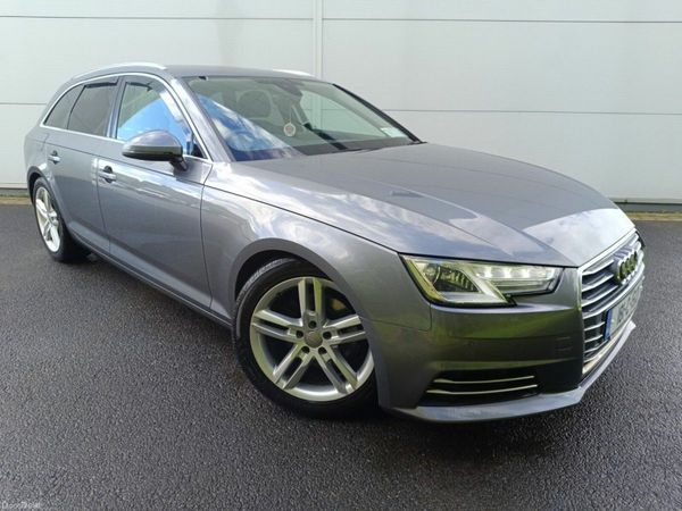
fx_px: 473
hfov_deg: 71.6
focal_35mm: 24
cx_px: 341
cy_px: 256
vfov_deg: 56.8
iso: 53
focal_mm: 5.59
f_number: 1.88
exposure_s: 1/217
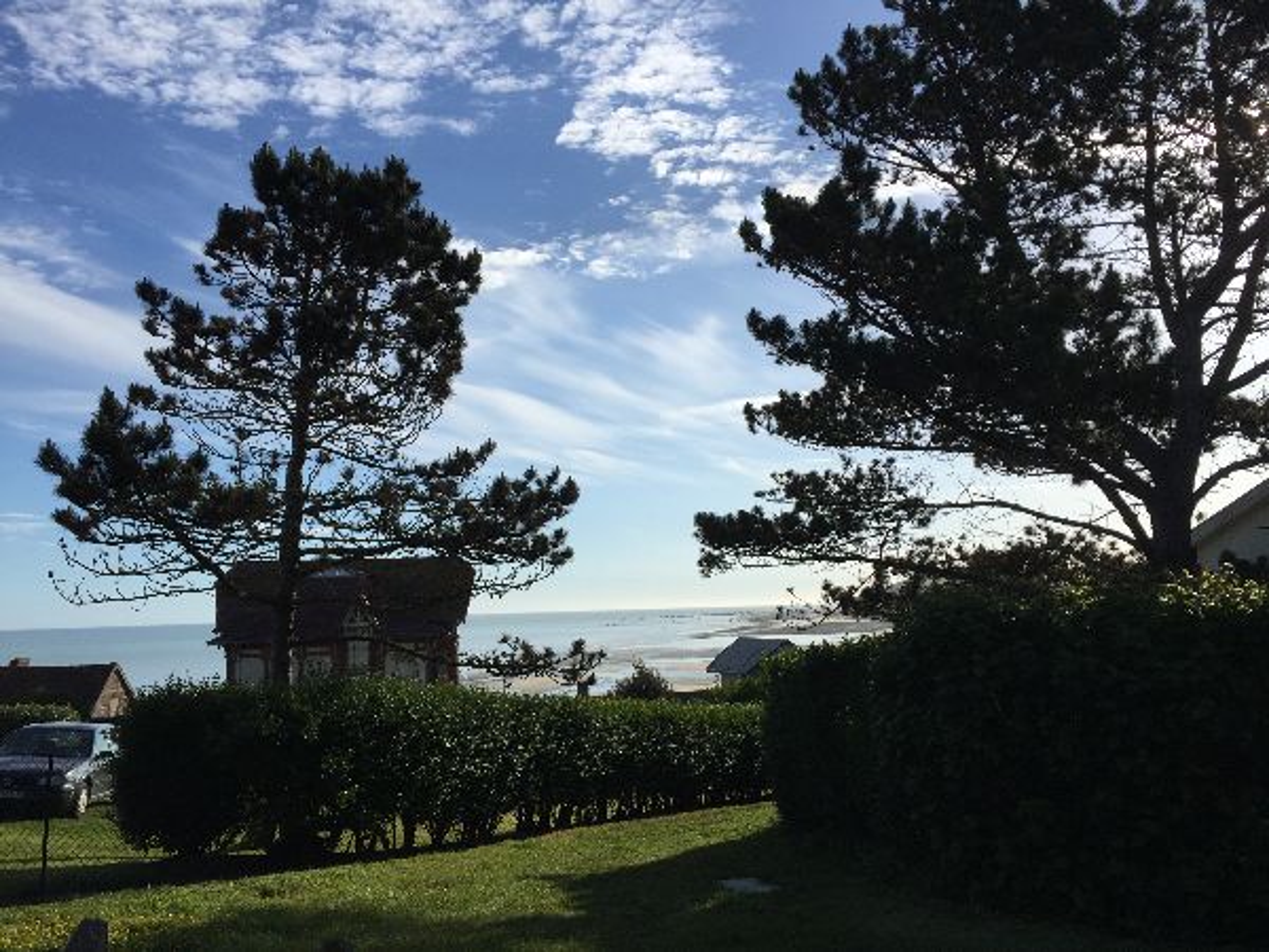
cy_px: 476
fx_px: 1063
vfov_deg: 48.2
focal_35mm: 29
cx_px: 634
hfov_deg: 61.7
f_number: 2.2
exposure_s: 1/3300
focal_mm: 4.15
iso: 32
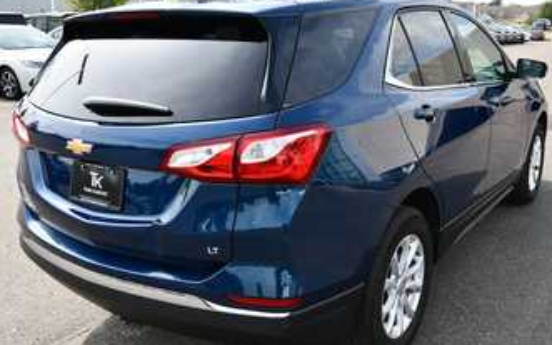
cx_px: 305
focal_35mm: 37
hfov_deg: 52.6
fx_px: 557
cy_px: 174
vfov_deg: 34.5
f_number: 7.1
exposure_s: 1/250
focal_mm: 20
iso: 200
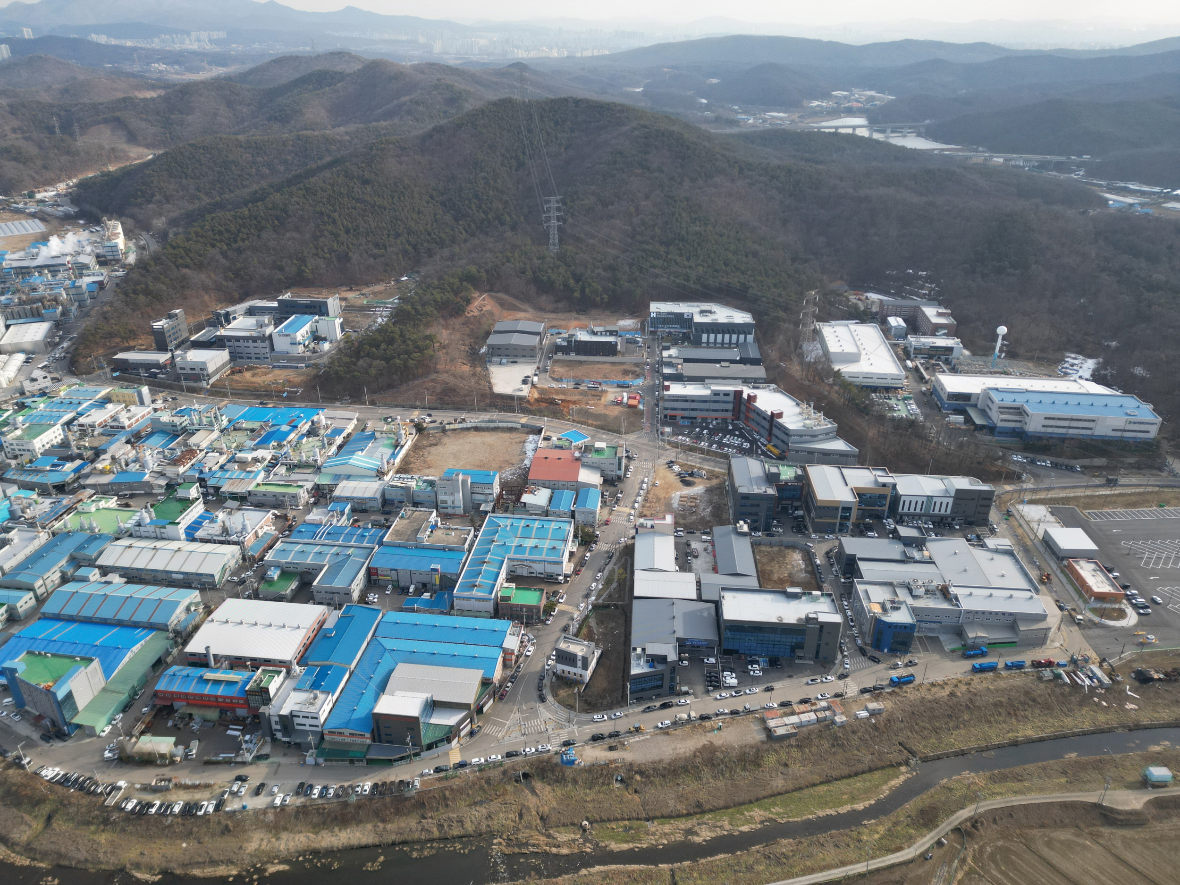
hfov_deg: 71.6
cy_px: 442
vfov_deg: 56.8
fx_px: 818
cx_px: 590
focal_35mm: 24
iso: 130
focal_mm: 6.72
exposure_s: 1/1500
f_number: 1.7
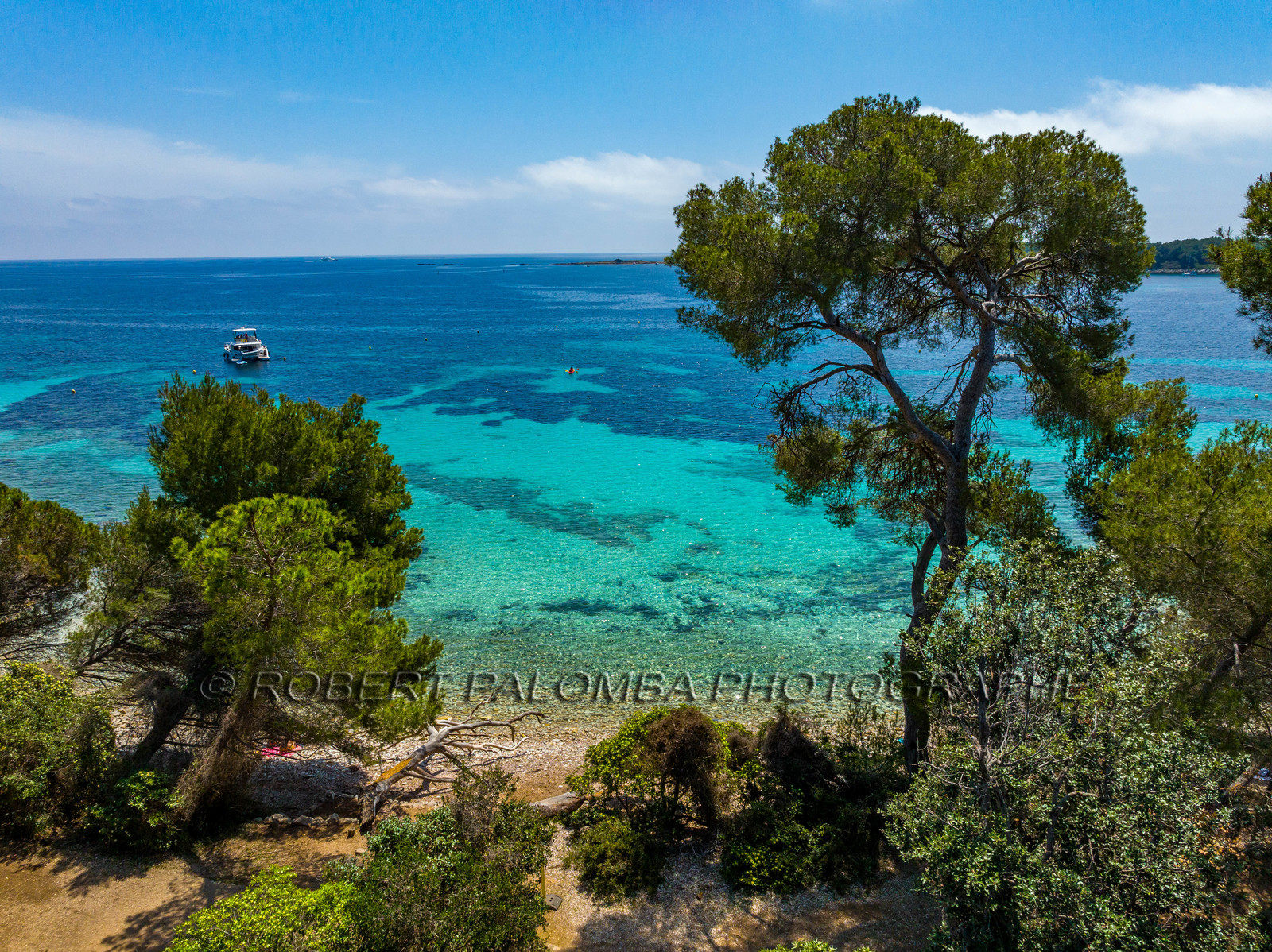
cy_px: 476
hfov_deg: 71.6
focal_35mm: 24
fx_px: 881
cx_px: 636
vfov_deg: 56.8
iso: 200
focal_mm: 12.3
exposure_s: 1/640
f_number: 8
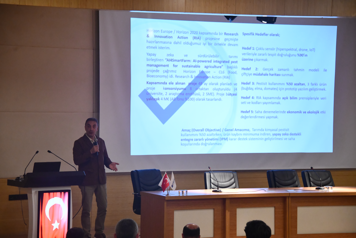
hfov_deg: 17.6
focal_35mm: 116
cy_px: 119
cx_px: 178
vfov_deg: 11.8
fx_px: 1147
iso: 8000
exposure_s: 1/100
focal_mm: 116
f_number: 6.3
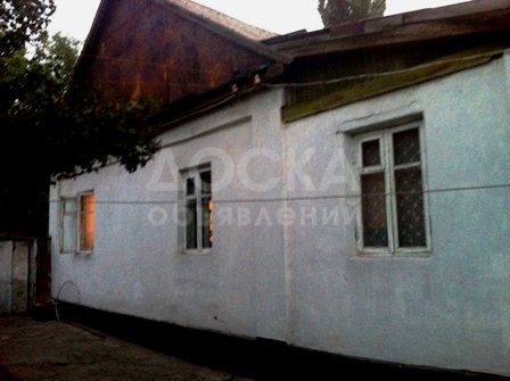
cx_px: 255
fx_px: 515
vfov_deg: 40.6
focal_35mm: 35
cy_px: 190
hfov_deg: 52.7
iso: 400
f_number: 2.8
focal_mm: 3.85
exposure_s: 1/15
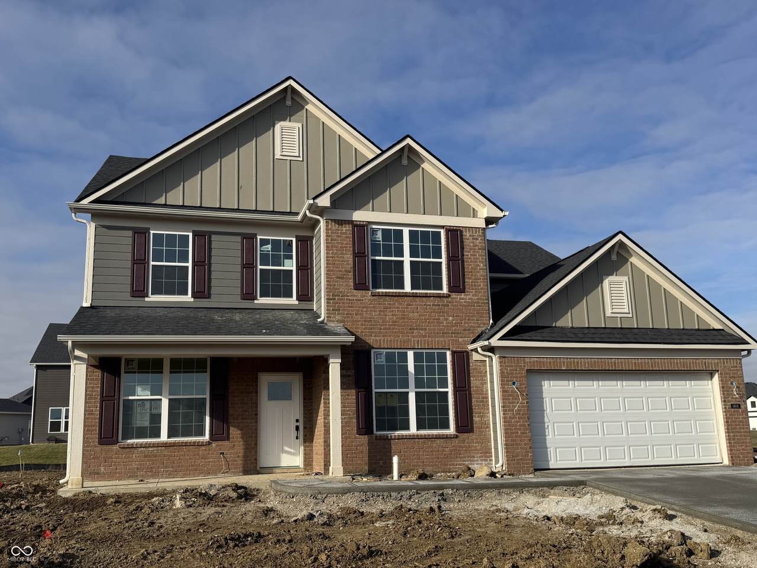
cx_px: 378
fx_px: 525
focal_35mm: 24
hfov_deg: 71.6
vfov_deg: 56.8
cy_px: 284
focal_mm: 6.76
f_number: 1.78
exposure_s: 1/5814
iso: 80
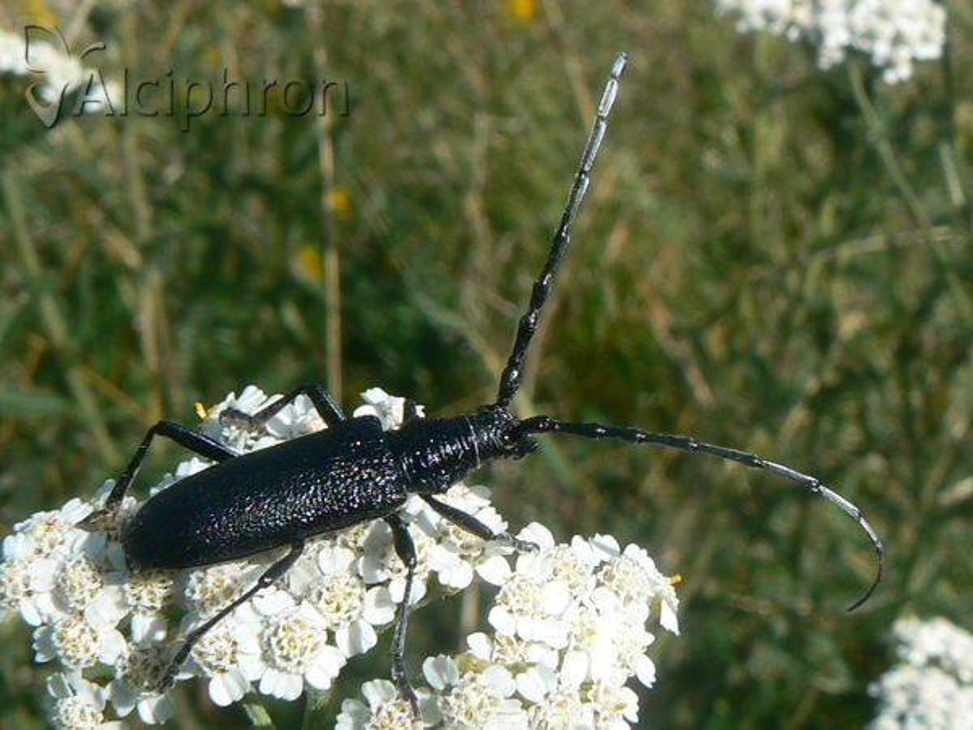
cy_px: 365
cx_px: 486
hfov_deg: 51.4
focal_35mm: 36
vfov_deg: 39.7
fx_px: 1012
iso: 80
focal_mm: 6
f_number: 6.3
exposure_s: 1/400
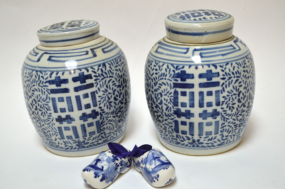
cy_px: 94
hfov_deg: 37.9
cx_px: 142
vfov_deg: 25.7
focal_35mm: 52
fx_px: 415
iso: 400
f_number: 5
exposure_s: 1/50
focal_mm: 35
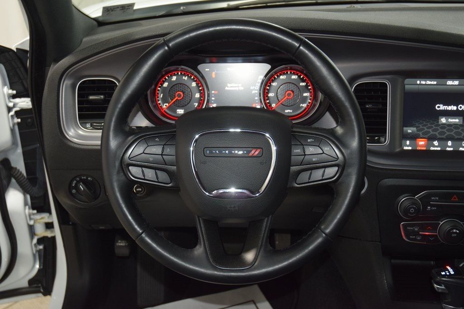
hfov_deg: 45.0
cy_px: 154
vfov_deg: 30.9
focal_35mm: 44
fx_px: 561
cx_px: 232
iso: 1250
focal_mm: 29
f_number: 3.8
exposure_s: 1/50
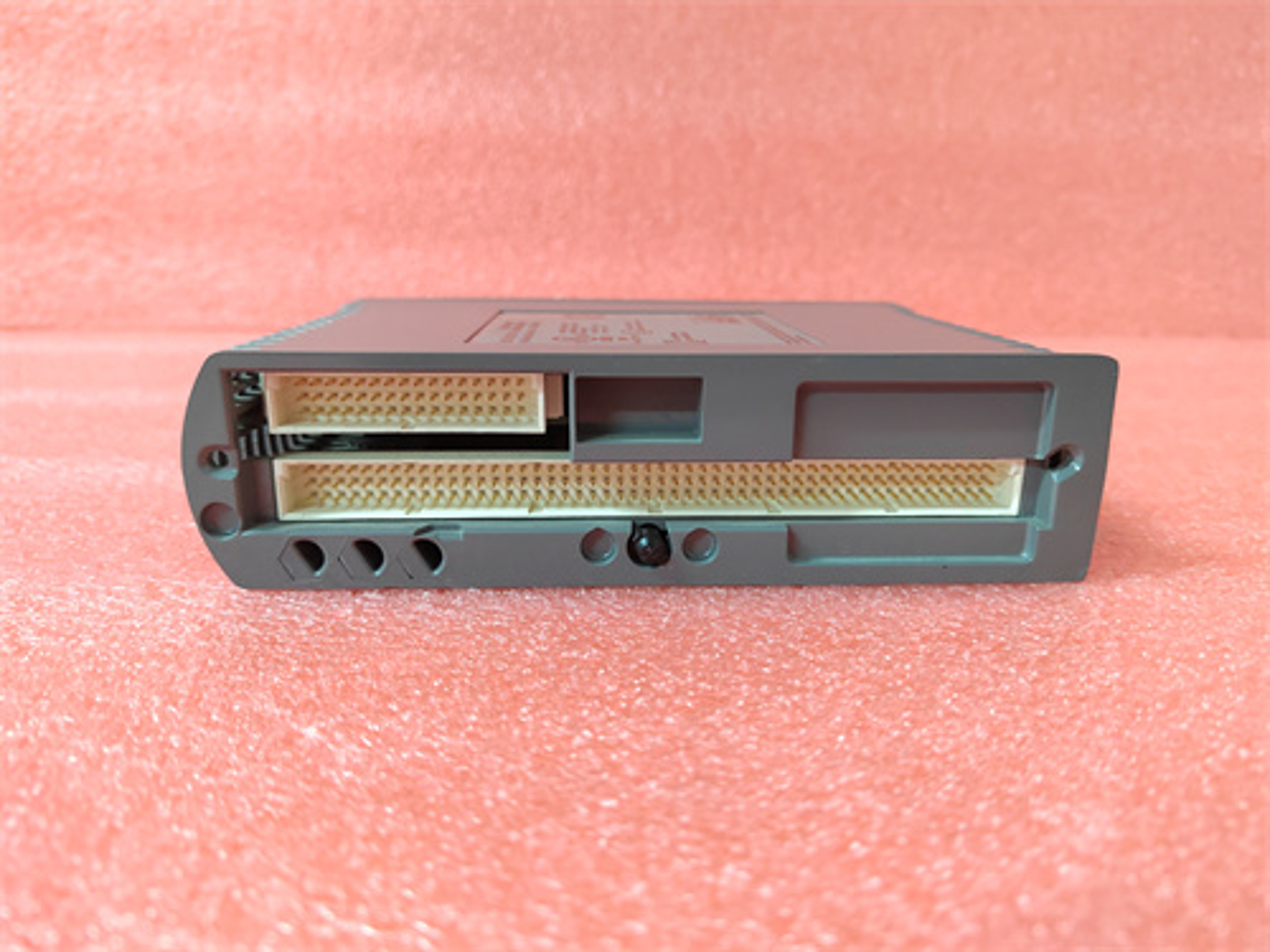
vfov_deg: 58.9
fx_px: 844
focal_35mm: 23
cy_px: 476
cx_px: 635
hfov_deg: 73.9
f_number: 1.9
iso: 3250
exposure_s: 1/50
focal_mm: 5.52
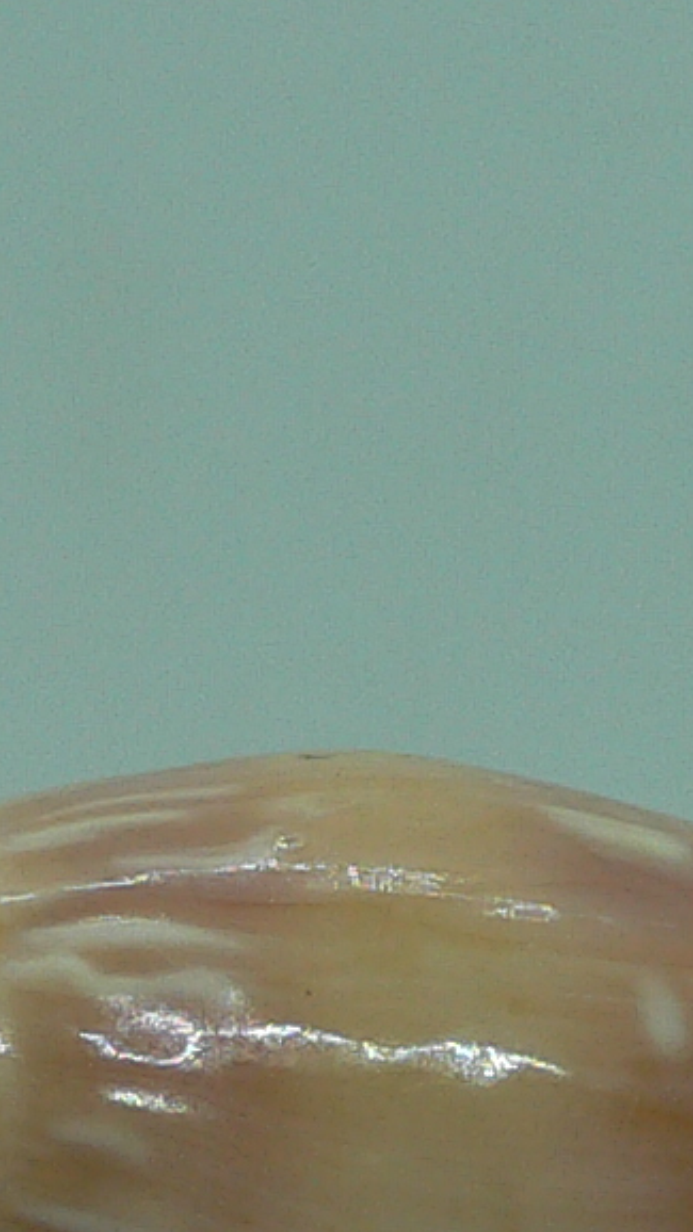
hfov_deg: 9.1
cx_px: 710
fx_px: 4346
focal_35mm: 133
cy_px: 1307
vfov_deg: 15.8
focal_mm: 4.6
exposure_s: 1/80
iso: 80
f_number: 2.8
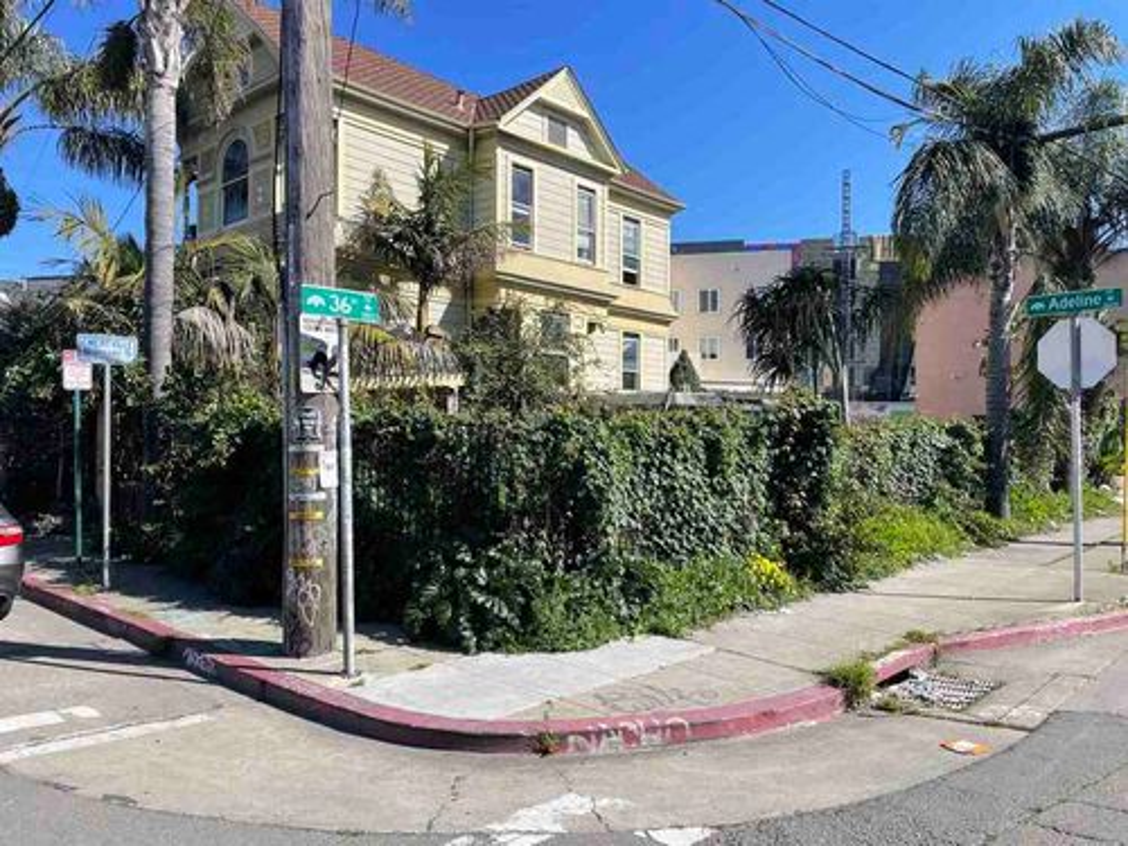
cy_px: 423
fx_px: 847
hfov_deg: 67.3
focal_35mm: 26
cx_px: 564
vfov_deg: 53.1
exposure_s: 1/3040
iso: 32
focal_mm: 4.2
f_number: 1.6
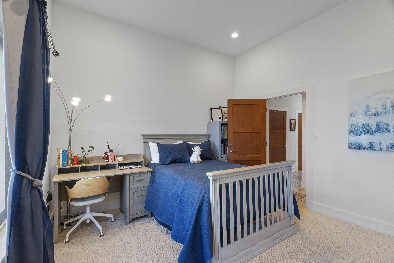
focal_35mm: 16
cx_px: 197
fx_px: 175
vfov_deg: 73.7
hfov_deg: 96.7
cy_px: 132
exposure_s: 1/3
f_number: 9
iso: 400
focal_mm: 16
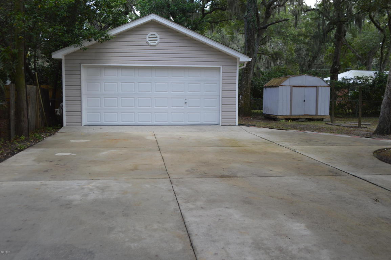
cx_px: 196
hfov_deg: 53.2
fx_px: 391
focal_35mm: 36
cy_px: 130
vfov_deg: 36.8
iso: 220
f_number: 5.6
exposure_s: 1/125
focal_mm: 24
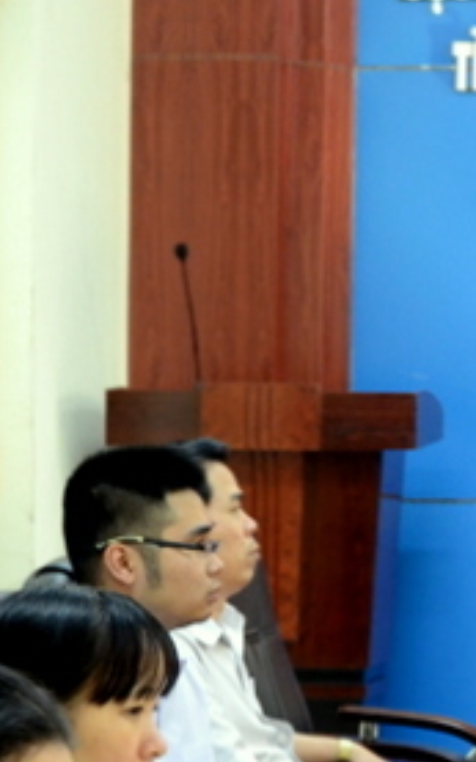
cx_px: 1004
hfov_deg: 7.1
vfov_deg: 11.9
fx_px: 3655
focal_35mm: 176
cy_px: 476
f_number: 4.5
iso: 1600
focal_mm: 40
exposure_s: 1/30
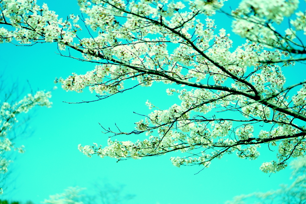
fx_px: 637
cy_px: 102
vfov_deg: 18.2
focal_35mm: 75
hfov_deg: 27.0
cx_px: 153
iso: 100
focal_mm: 50
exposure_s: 1/4000
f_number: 1.8
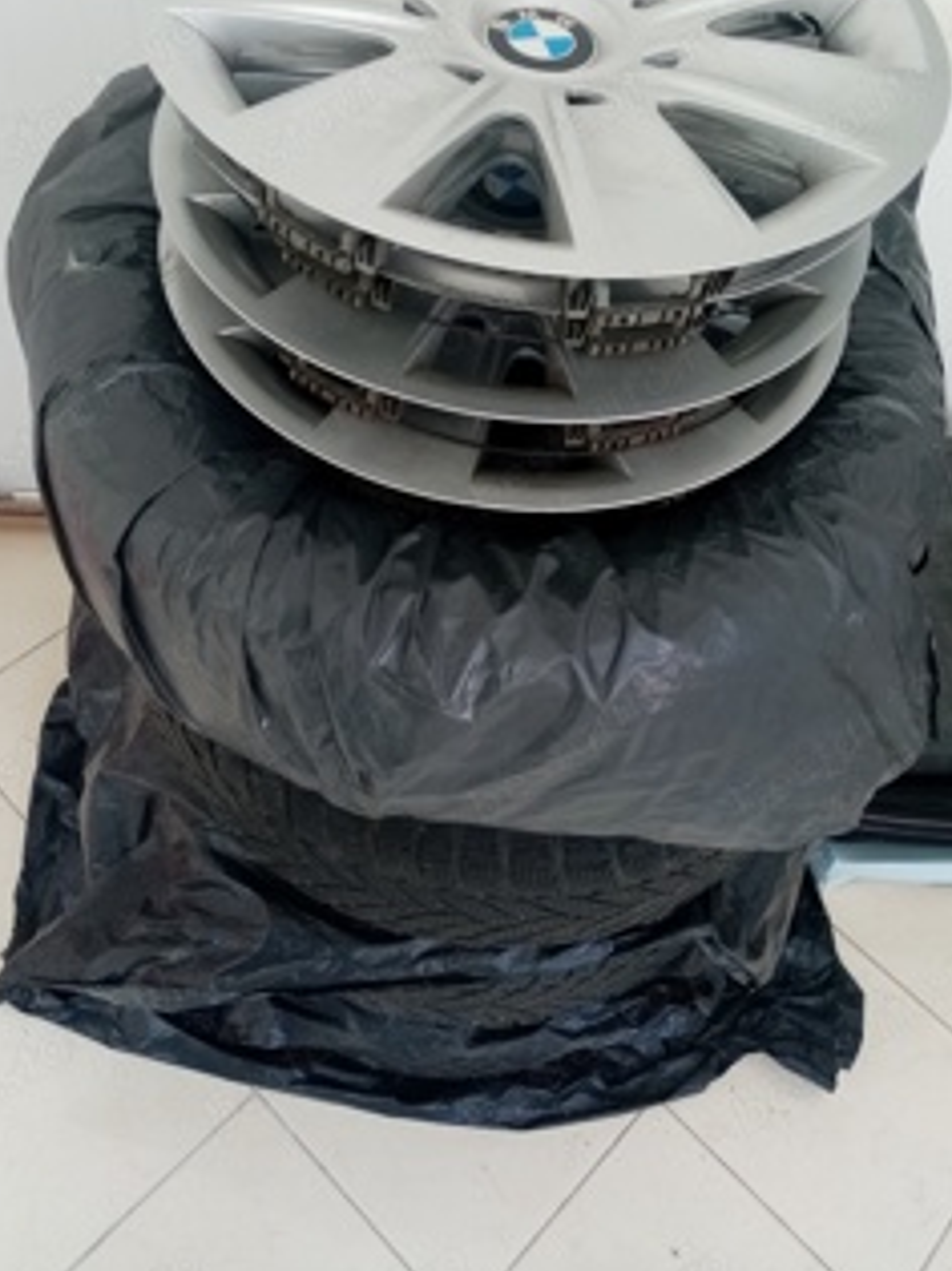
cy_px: 488
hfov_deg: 42.9
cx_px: 492
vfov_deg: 54.8
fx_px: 1211
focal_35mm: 33
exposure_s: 1/50
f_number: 1.8
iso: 138
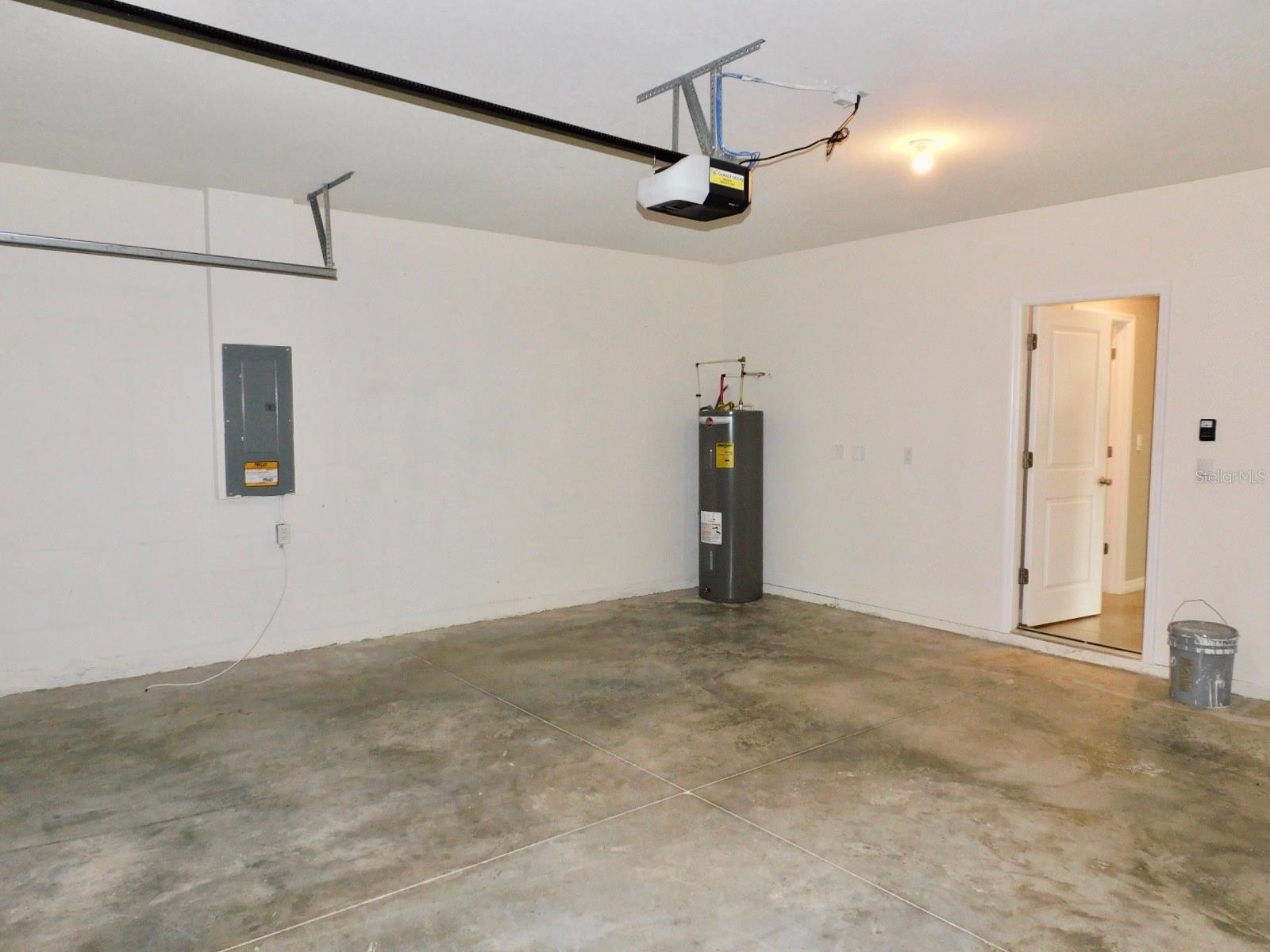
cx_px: 635
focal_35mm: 24
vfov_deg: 56.8
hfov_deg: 71.6
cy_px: 476
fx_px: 881
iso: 200
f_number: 3.3
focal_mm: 4.3
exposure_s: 1/30
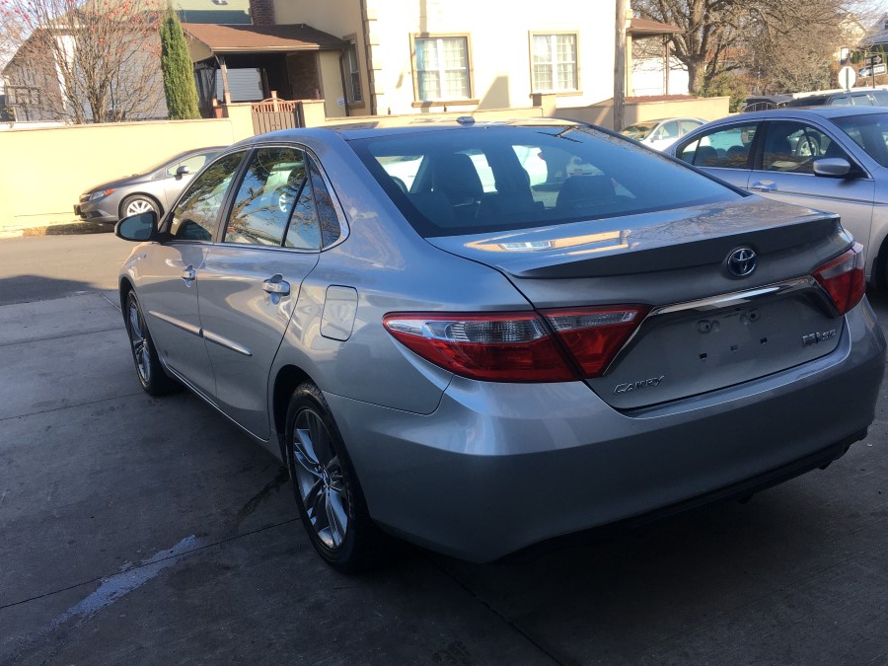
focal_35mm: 33
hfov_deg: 55.2
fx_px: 847
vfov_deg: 42.9
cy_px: 370
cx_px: 499
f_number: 2.2
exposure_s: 1/411
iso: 25
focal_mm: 4.15
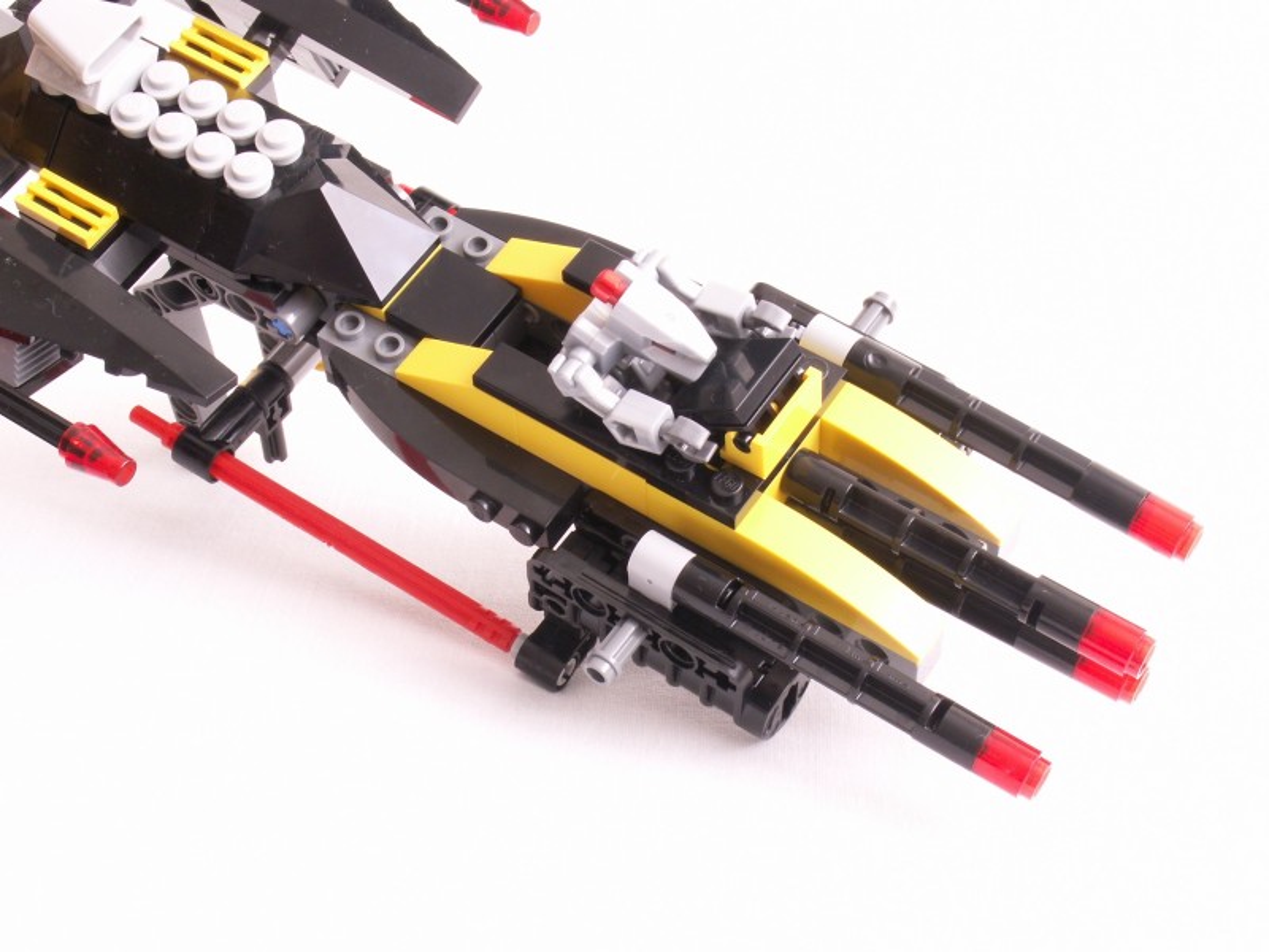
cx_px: 634
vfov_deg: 24.4
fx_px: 2200
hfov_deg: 32.2
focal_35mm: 60
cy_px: 476
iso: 50
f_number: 8
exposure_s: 1/1.67
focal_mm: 9.99
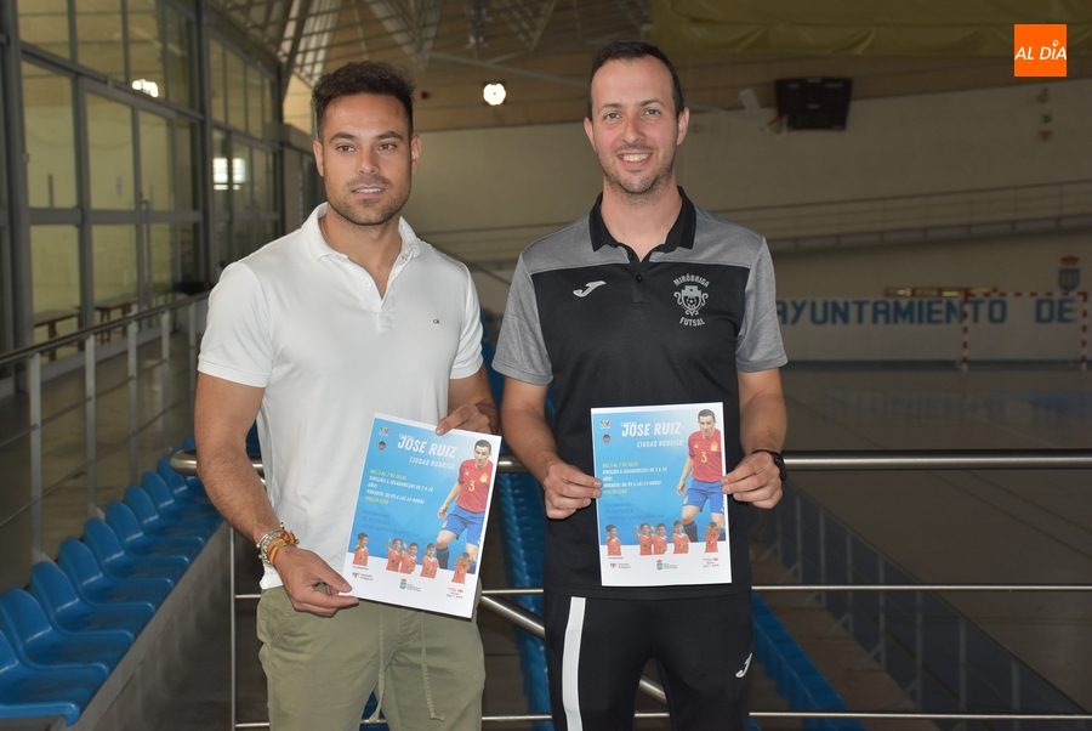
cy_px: 366
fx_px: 1913
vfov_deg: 21.6
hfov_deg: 31.9
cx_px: 546
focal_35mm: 63
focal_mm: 42
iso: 800
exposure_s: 1/80
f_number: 4.5
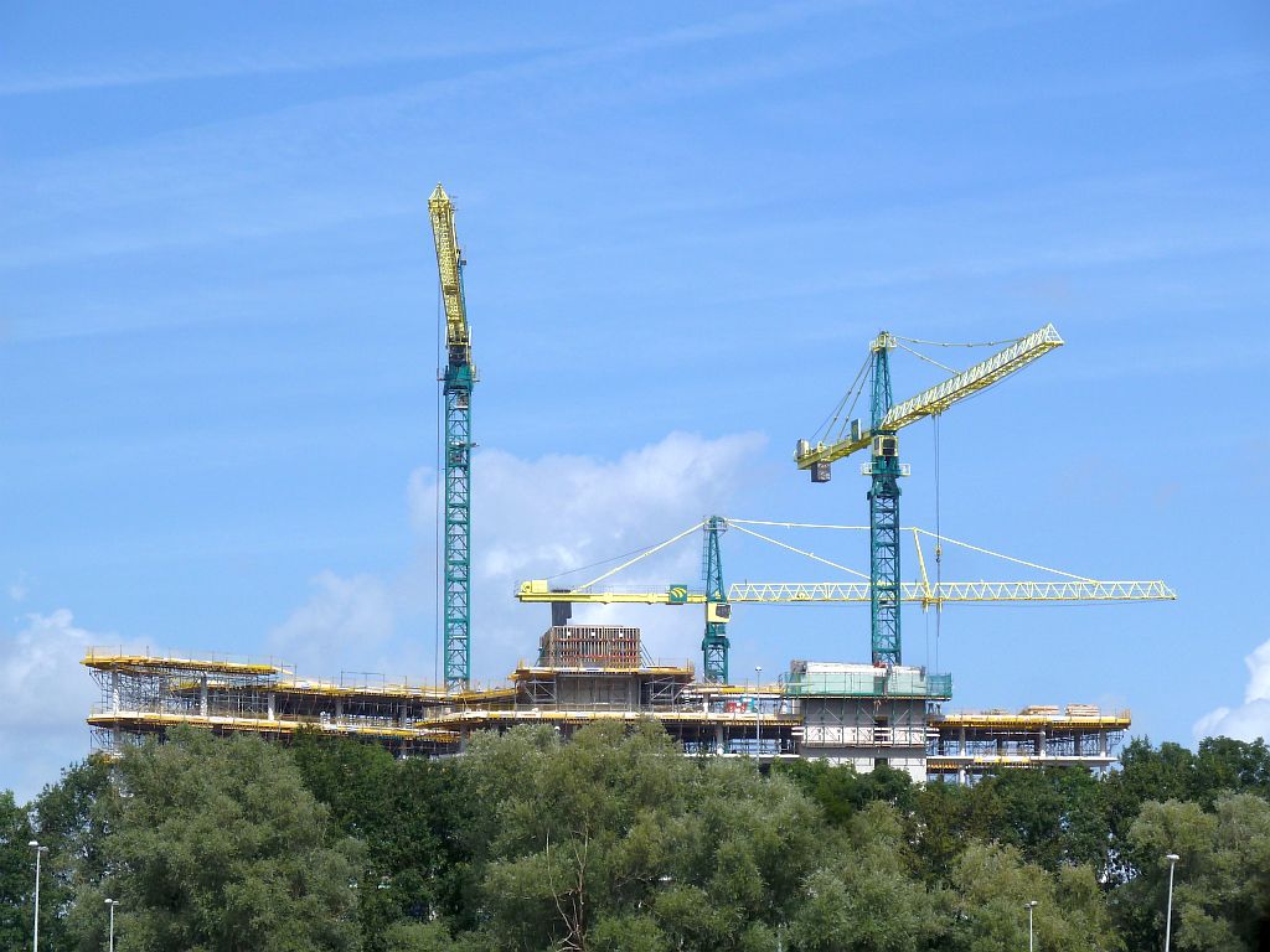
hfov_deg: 15.4
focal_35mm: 128
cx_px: 635
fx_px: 4696
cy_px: 476
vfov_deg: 11.6
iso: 80
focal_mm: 21
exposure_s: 1/500
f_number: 5.6
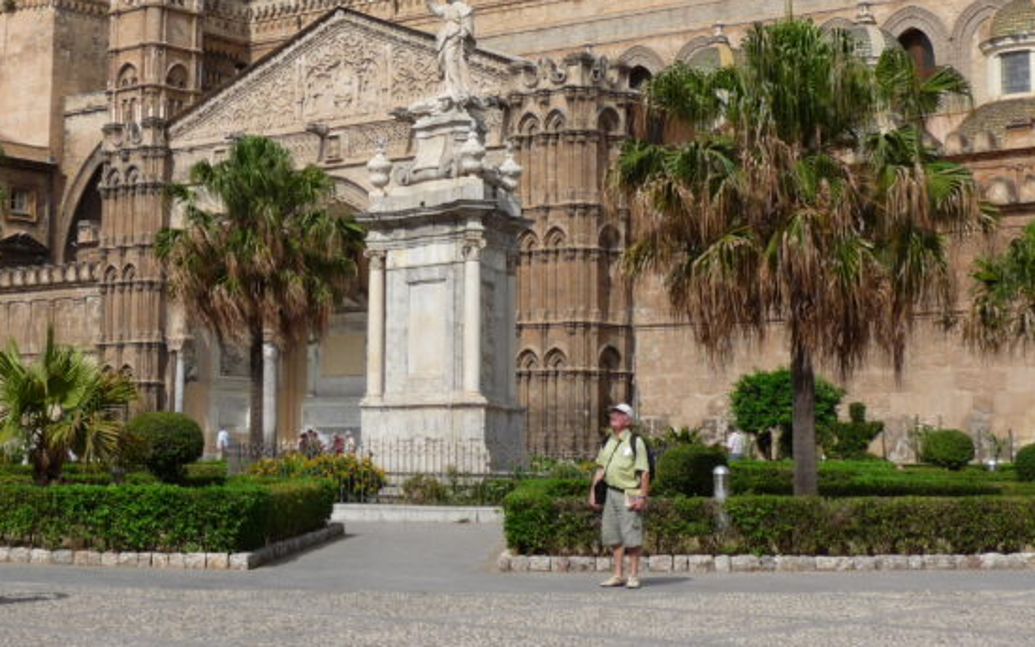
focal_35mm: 74
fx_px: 2088
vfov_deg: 17.5
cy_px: 126
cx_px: 363
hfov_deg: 27.7
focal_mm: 8.5
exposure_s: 1/1000
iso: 100
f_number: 4.2
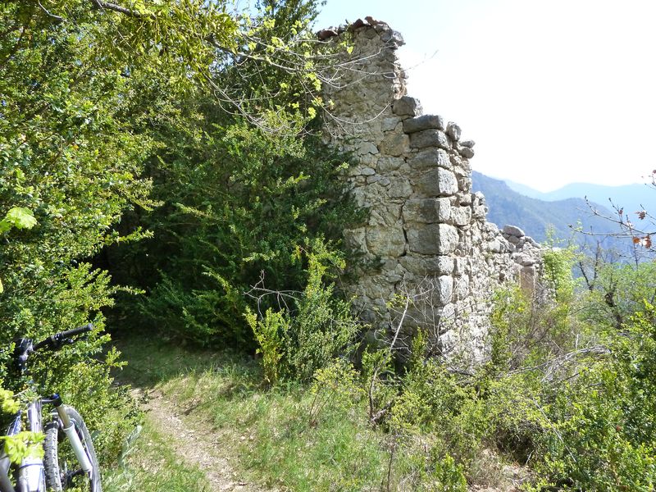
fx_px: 474
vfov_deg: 54.9
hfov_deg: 69.4
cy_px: 246
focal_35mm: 25
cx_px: 328
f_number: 4
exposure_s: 1/250
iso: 200
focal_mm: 4.1
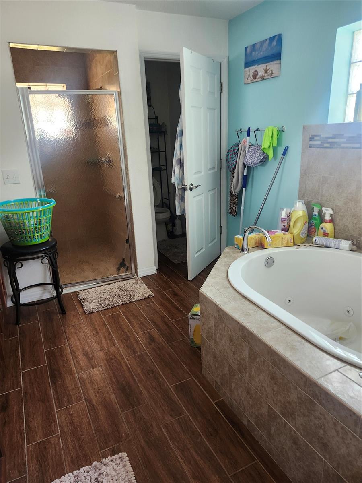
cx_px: 181
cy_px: 242
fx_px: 321
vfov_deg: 73.9
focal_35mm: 23
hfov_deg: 58.9
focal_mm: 5.54
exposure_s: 1/120
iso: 500
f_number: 1.8
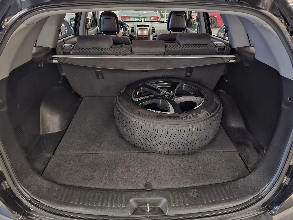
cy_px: 110
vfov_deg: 58.9
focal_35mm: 23
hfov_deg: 73.9
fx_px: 195
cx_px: 146
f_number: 1.7
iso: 1000
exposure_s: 1/16.7
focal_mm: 6.3
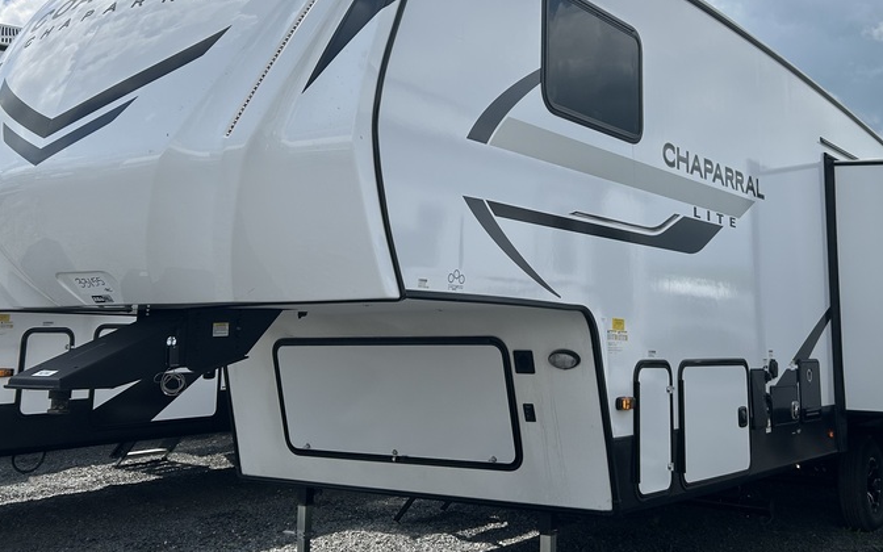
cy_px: 160
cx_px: 560
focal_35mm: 42
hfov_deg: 46.7
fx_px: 1011
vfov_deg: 30.2
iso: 50
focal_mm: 5.7
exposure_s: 1/10309
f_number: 1.5
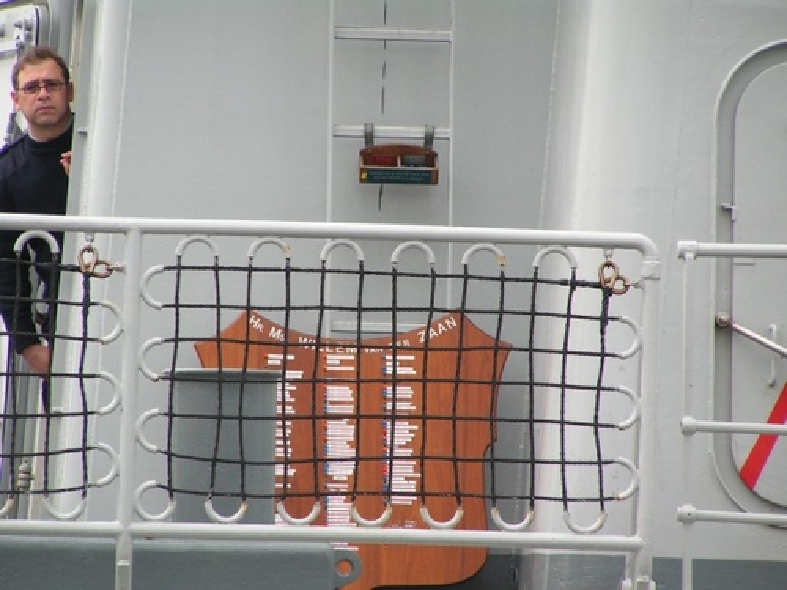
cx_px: 394
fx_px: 8639
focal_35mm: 380
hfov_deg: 5.2
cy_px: 295
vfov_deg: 3.9
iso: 80
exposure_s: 1/400
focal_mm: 63
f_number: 3.7
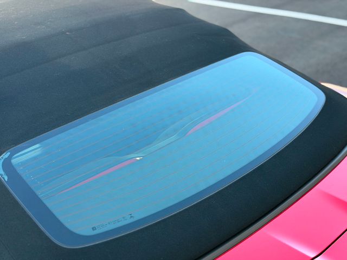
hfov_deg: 39.7
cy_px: 130
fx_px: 481
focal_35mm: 48
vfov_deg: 30.3
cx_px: 174
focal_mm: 6.76
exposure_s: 1/381
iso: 64
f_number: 1.78
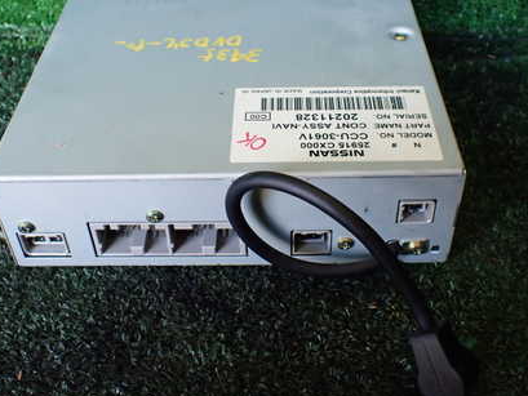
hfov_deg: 42.9
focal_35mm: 44
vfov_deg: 32.7
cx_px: 265
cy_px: 146
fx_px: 671
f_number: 2.3
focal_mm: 5.4
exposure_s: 1/125
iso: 500
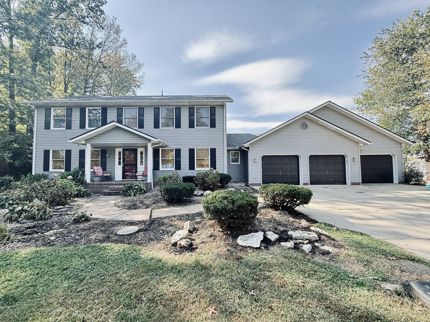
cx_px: 215
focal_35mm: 14
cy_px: 161
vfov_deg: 85.7
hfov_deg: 102.1
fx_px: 174
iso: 64
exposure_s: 1/182
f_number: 2.2
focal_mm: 2.22
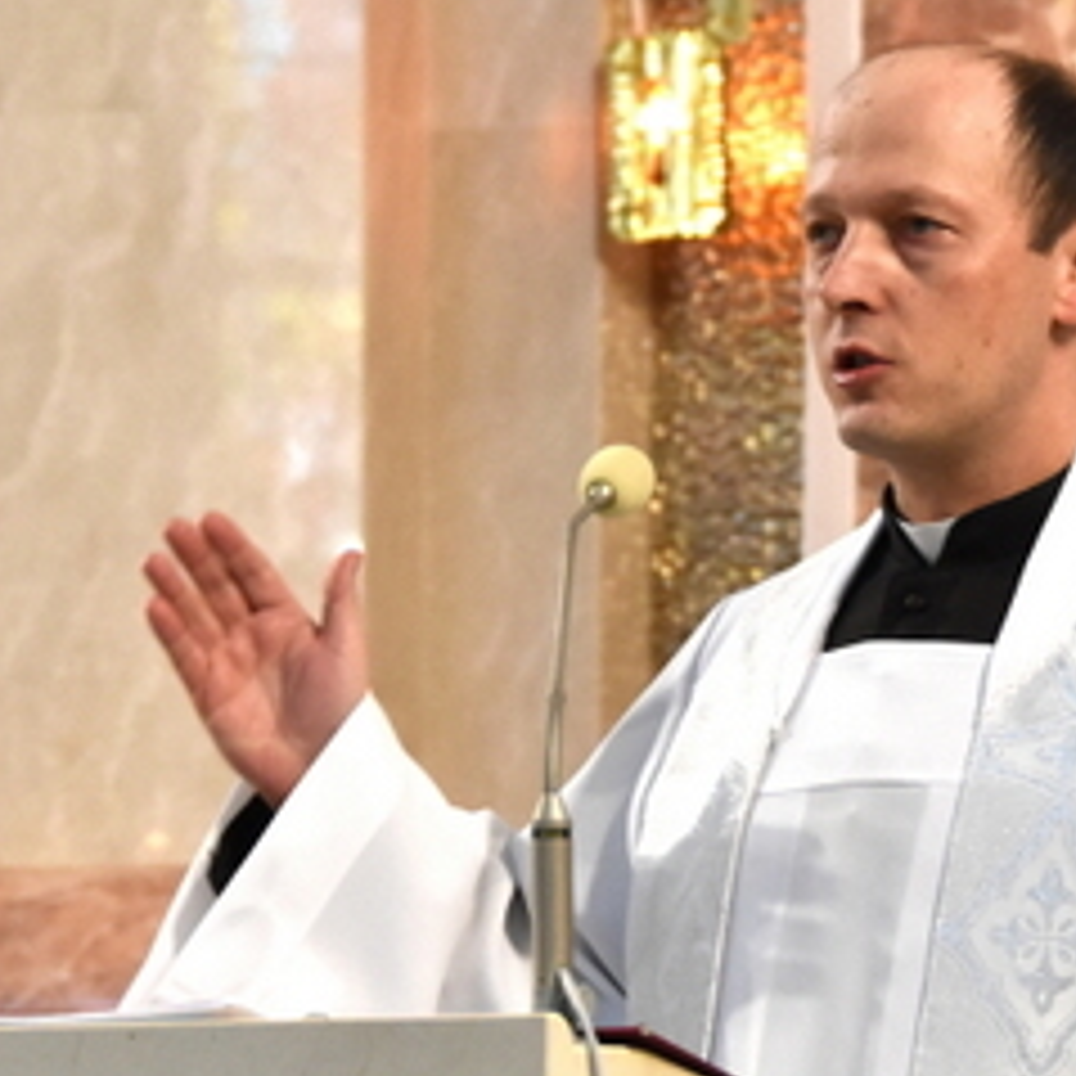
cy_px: 495
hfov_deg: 5.0
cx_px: 959
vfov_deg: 5.0
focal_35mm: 350
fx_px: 12309
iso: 1250
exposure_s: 1/125
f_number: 5
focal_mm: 82
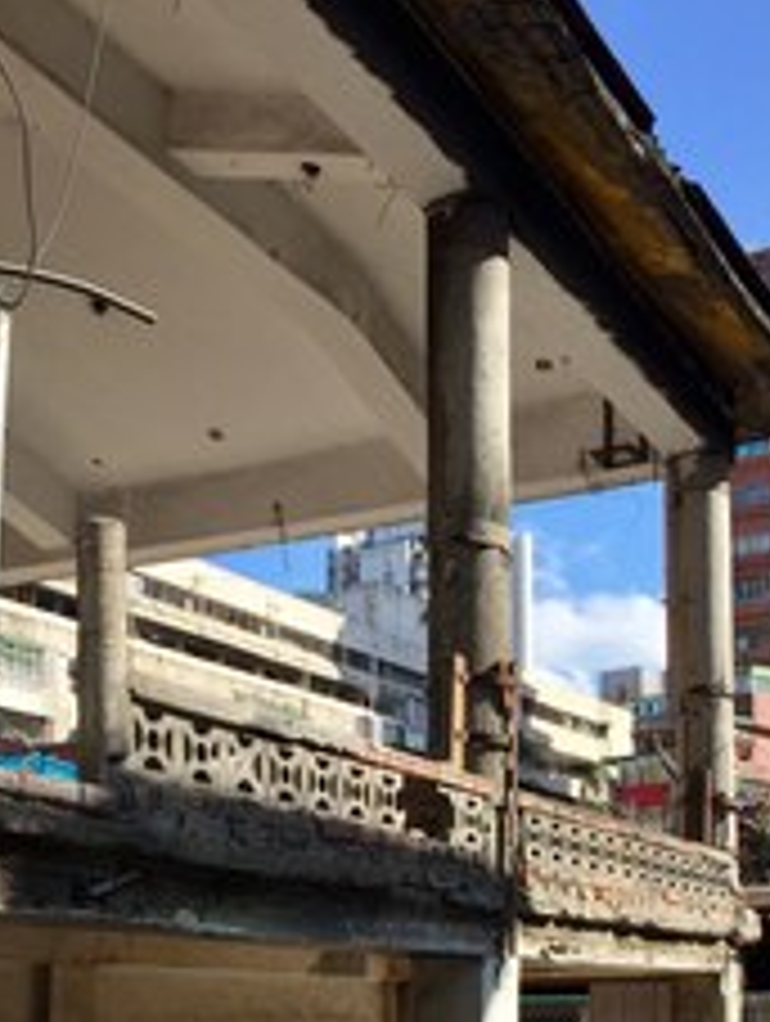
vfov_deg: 35.6
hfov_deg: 28.6
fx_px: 1508
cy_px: 887
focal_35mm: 51
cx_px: 473
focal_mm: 4.15
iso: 32
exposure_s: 1/2083
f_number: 2.2
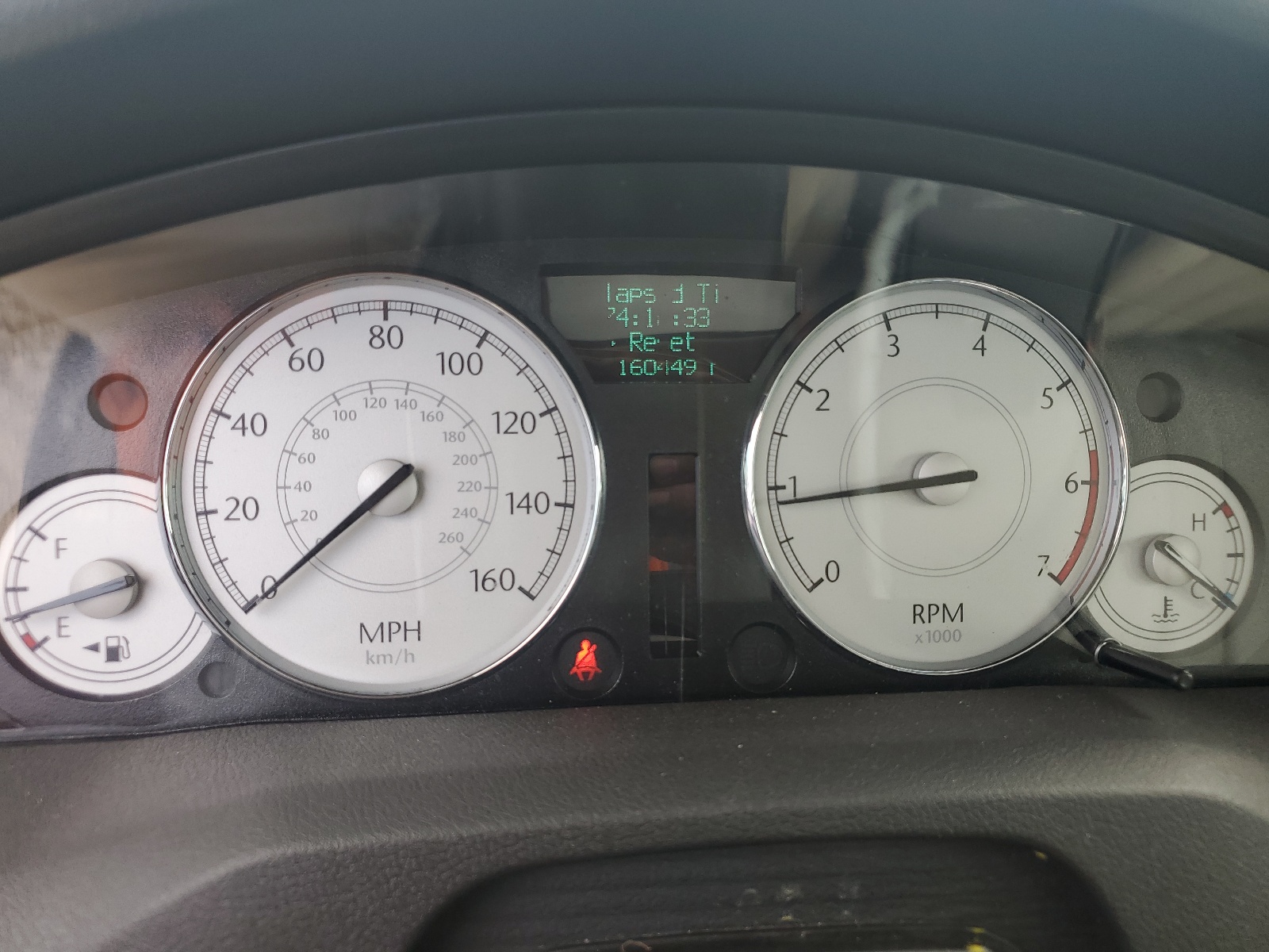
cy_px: 476
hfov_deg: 67.3
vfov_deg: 53.1
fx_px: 953
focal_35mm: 26
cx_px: 634
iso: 50
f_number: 1.5
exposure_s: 1/250
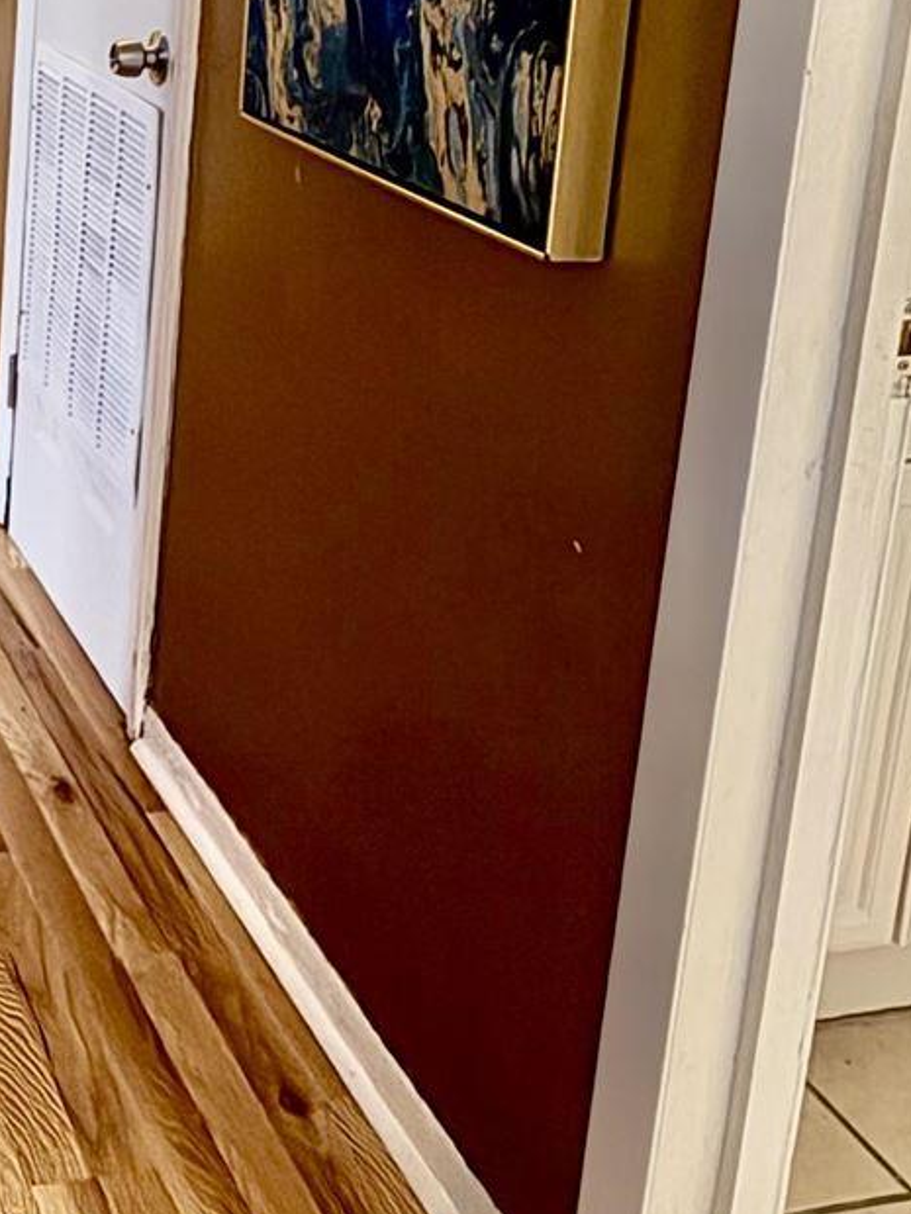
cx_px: -80
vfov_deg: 34.9
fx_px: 1825
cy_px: 145
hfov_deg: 26.0
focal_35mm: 52
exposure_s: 1/24
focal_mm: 2.22
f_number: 2.2
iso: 640
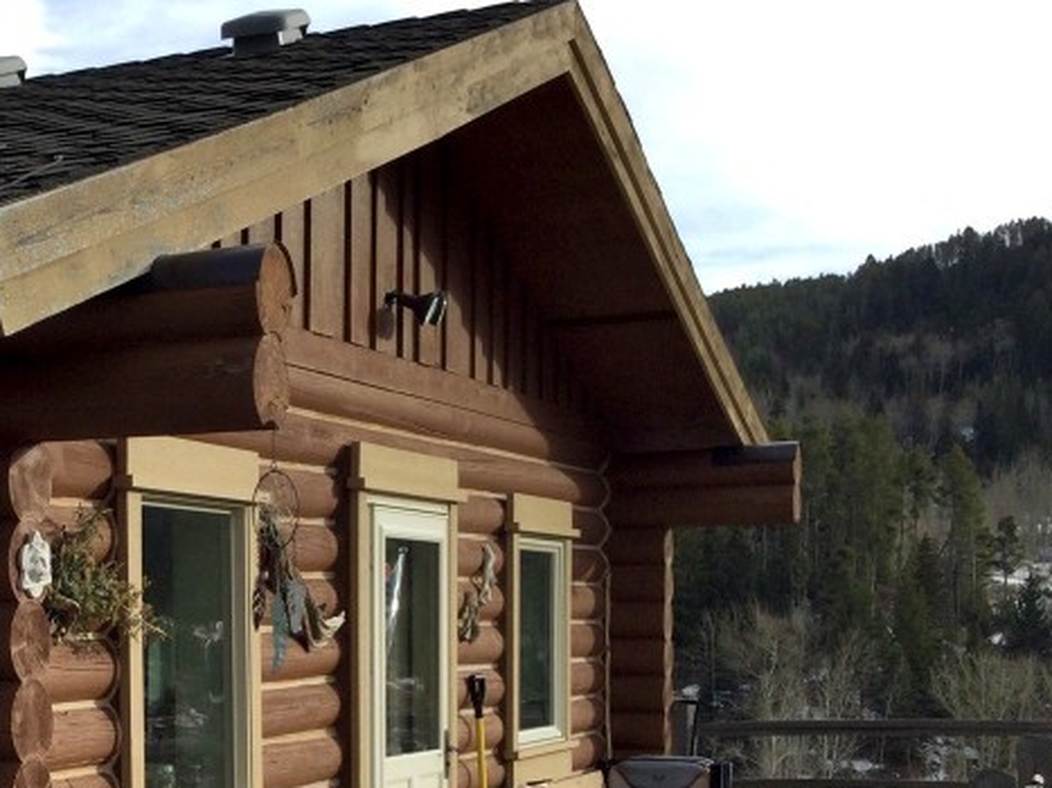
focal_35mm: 68
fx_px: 2066
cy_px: 738
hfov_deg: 27.1
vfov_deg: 21.1
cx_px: 18
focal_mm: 3.3
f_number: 2.4
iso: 25
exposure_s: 1/509
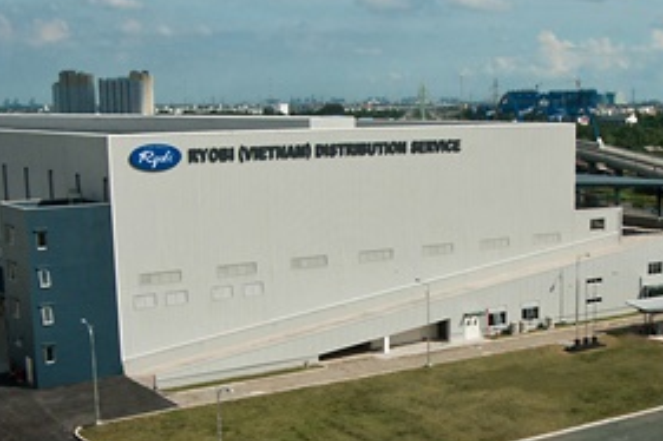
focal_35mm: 57
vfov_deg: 23.6
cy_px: 279
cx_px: 508
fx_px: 1054
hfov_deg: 34.1
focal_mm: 15
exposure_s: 1/250
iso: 125
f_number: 11
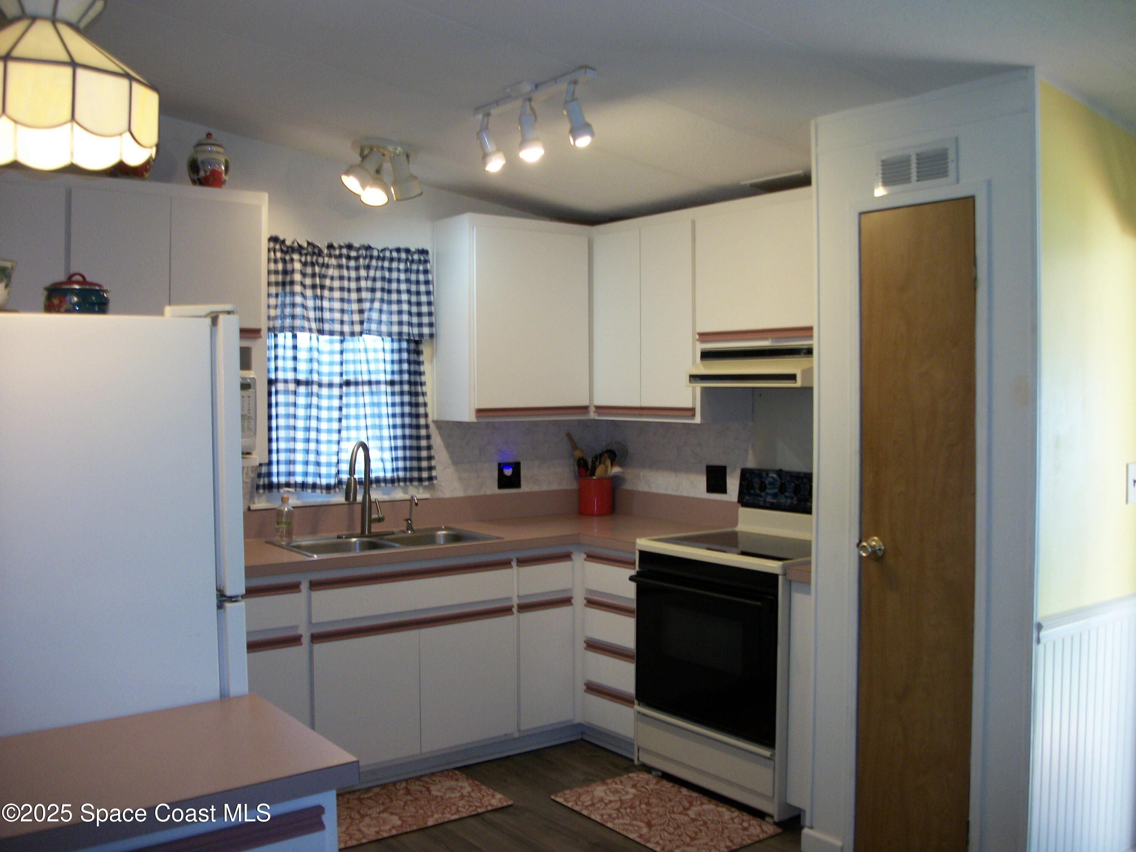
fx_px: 1050
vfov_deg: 44.2
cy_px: 426
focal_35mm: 32
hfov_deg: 56.8
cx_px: 568
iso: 80
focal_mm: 5.7
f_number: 2.9
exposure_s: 1/30
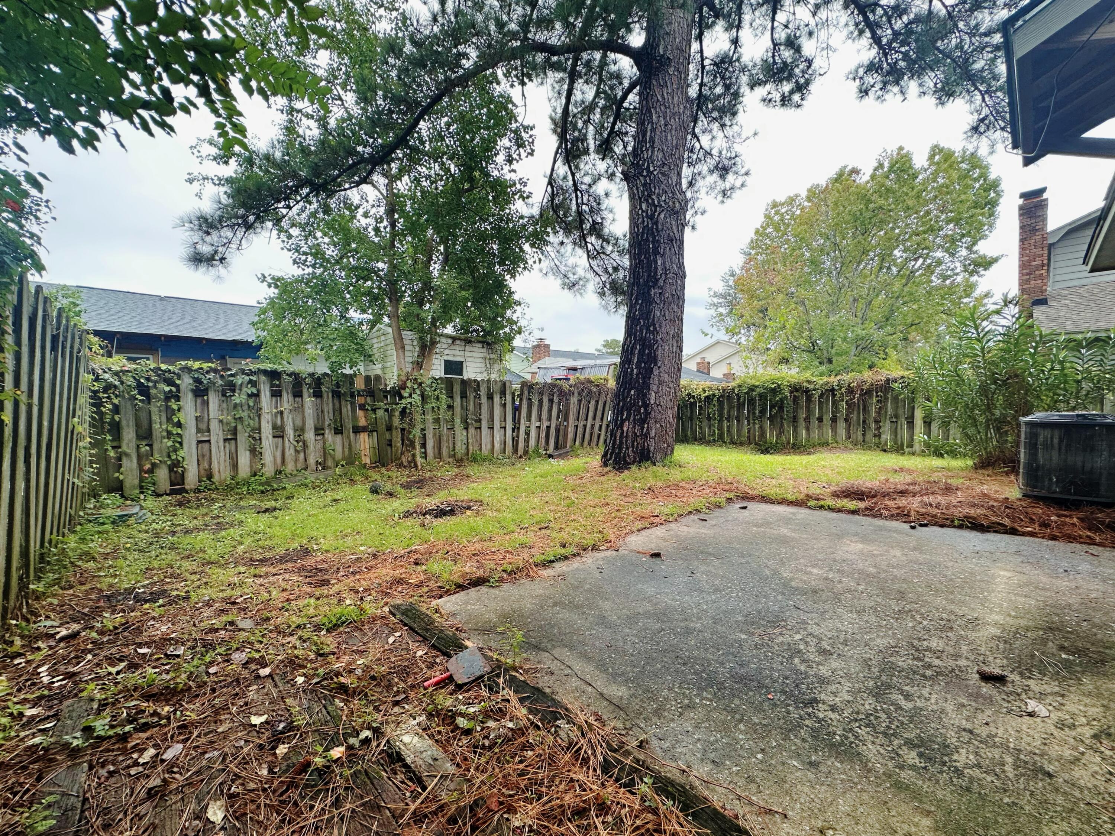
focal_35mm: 14
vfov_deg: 85.7
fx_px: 451
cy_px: 418
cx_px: 558
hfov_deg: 102.1
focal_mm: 2.22
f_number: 2.2
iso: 64
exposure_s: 1/99
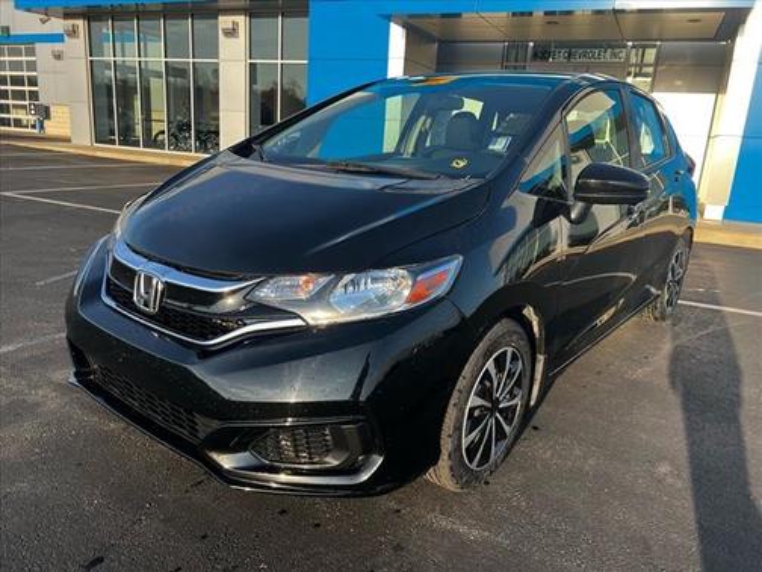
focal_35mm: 26
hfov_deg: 67.3
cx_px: 381
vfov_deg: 53.1
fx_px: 572
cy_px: 286
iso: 50
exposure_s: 1/1079
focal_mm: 5.7
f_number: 1.5
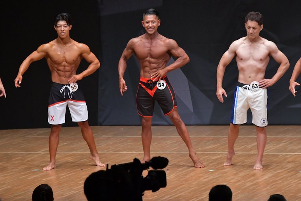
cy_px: 100
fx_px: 2256
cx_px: 150
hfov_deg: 7.6
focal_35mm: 270
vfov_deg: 5.1
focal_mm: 180
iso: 6400
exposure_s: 1/400
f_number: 5.6
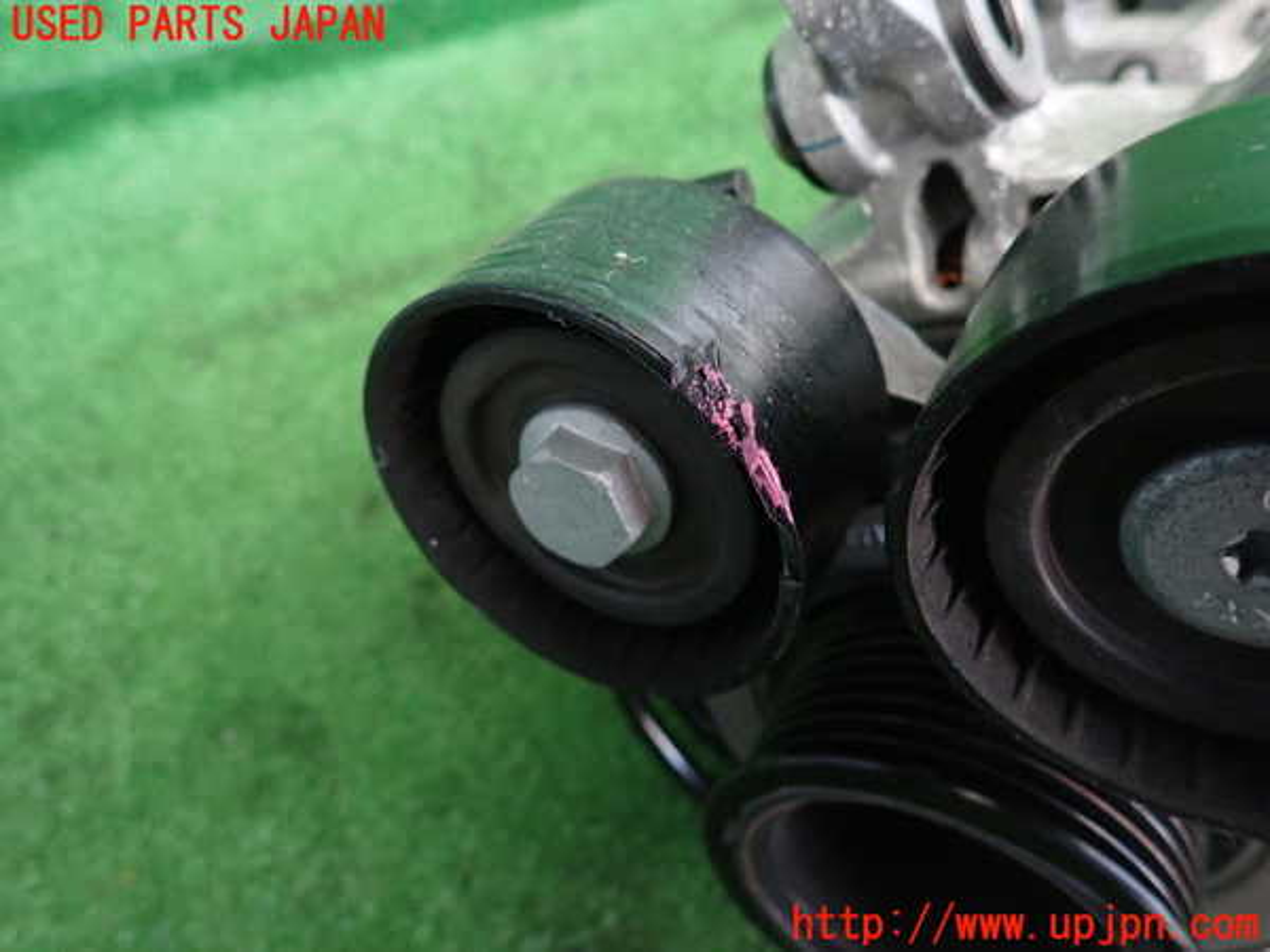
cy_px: 476
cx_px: 635
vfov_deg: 54.9
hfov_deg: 69.4
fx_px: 917
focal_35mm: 25
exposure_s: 1/25
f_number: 2
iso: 800
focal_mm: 4.5
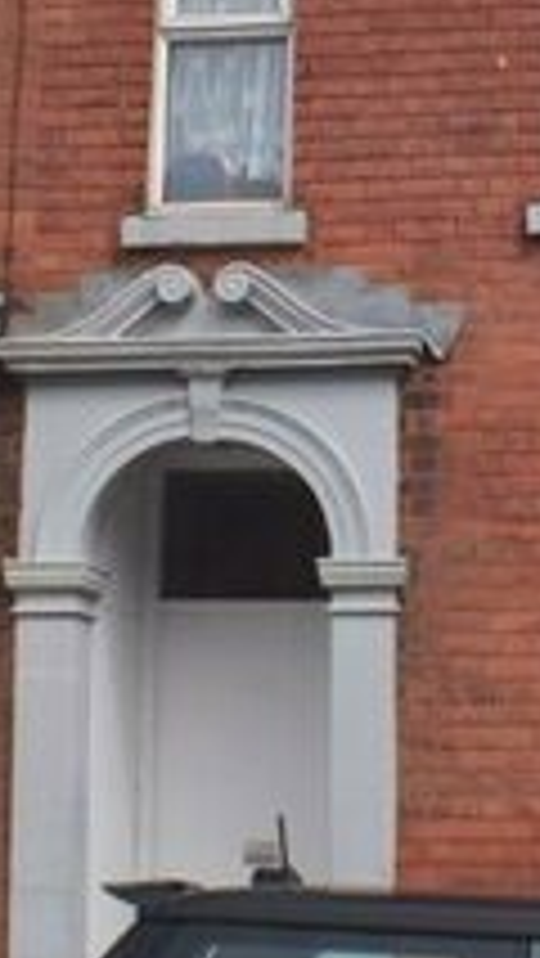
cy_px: 367
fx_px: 3153
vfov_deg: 17.3
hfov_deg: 9.7
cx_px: 540
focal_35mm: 124
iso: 400
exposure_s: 1/500
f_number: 11
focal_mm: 24
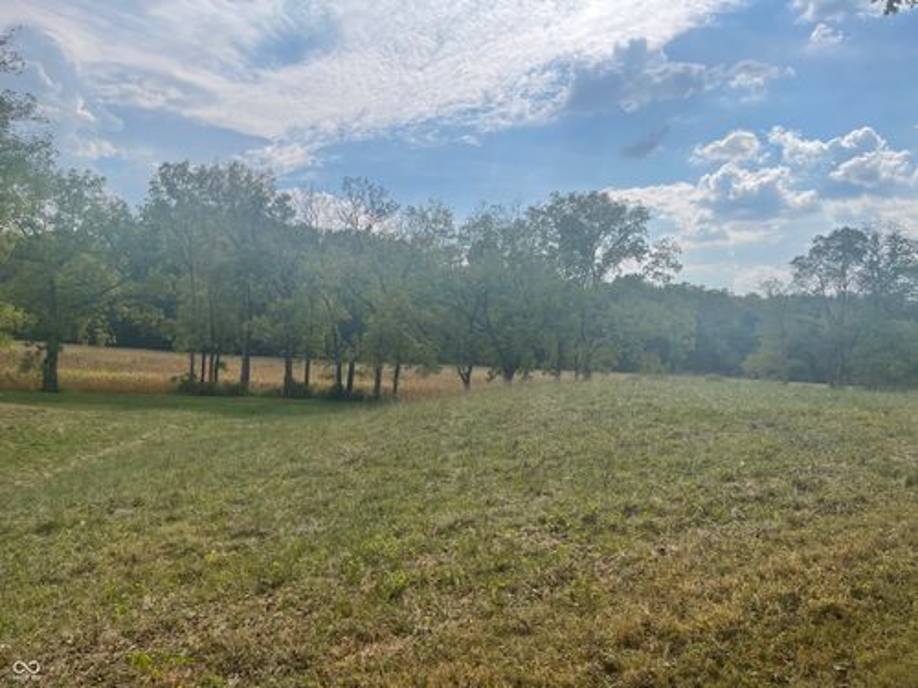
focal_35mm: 25
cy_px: 344
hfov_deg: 69.4
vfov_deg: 54.9
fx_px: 663
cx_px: 459
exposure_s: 1/6993
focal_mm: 5.1
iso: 32
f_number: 1.6
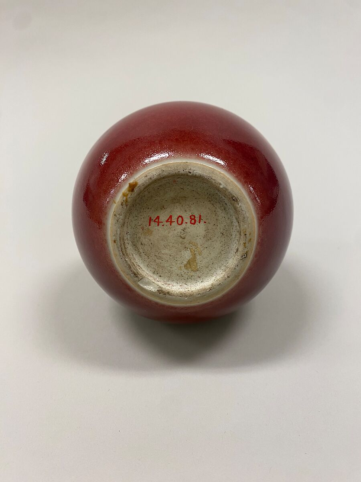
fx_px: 362
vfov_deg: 67.3
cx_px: 180
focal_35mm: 26
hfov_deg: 53.1
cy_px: 241
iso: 125
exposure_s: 1/60
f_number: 1.8
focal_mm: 4.25
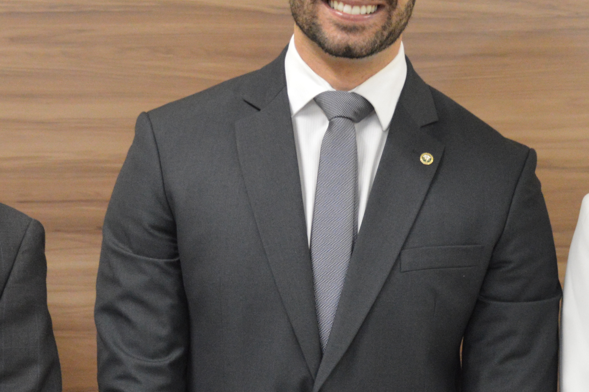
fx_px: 1837
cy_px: 341
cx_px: 279
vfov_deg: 12.1
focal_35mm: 112
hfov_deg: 18.2
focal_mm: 27
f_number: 4.5
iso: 1600
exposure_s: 1/50
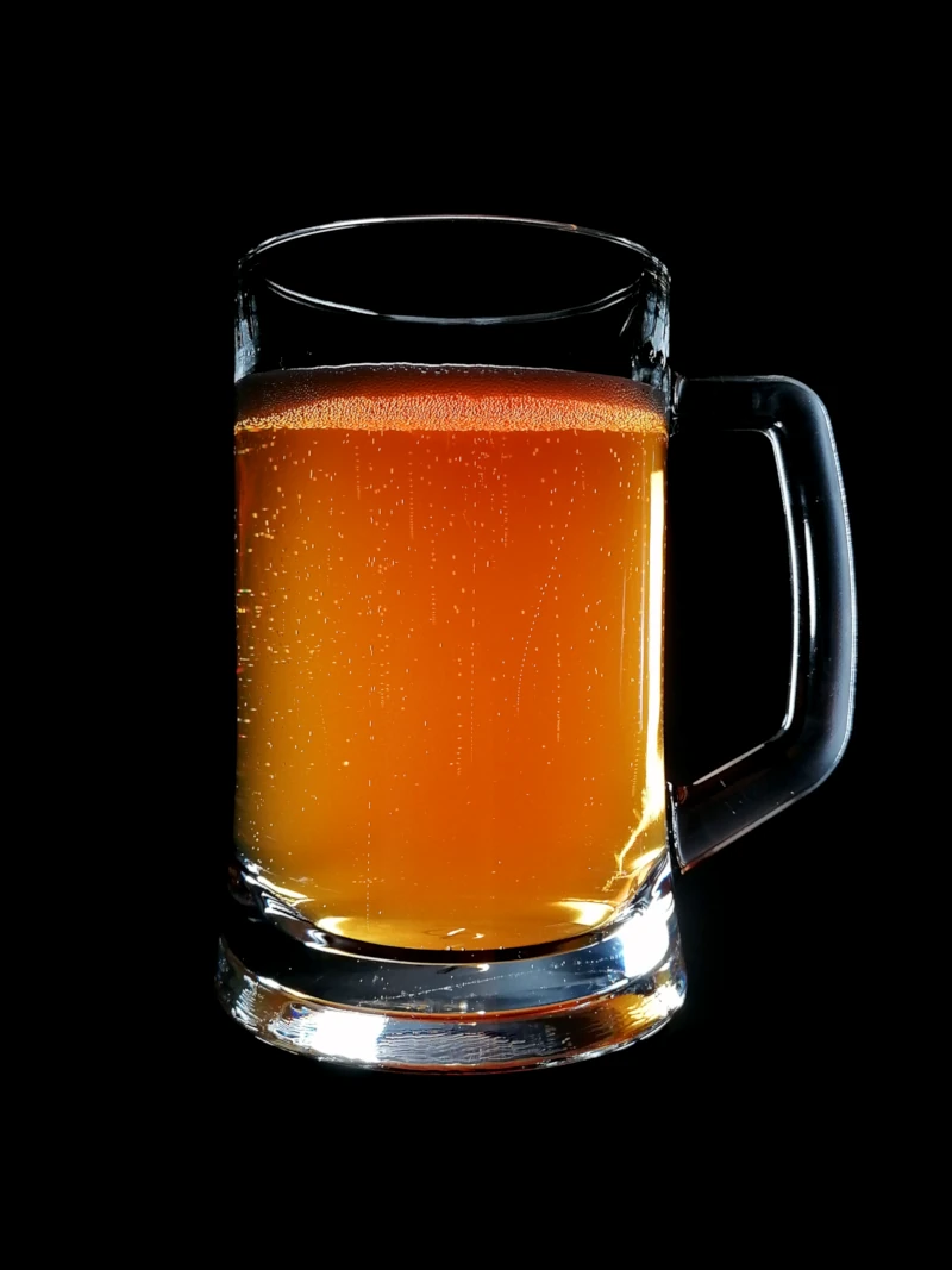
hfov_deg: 51.3
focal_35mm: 27
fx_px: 990
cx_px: 476
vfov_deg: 65.3
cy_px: 635
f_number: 1.8
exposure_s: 1/60
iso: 100
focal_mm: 4.75
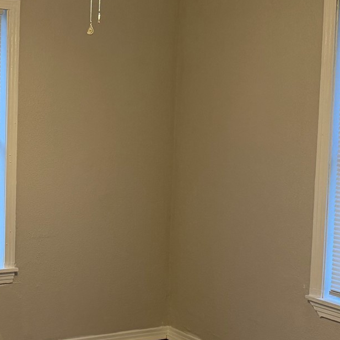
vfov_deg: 26.1
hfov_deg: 24.8
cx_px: -8
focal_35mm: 66
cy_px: 159
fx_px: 733
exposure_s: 1/120
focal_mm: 6.76
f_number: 1.78
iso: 250
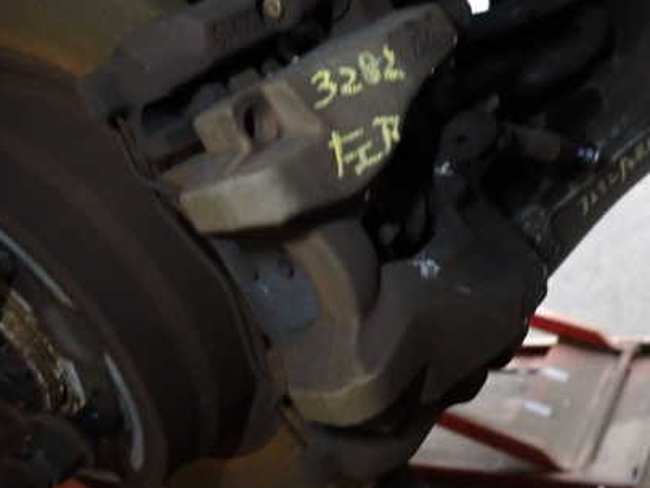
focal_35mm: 37
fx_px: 695
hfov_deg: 49.7
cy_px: 242
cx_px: 400
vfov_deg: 38.7
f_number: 2
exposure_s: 1/30
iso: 400
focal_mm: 4.5
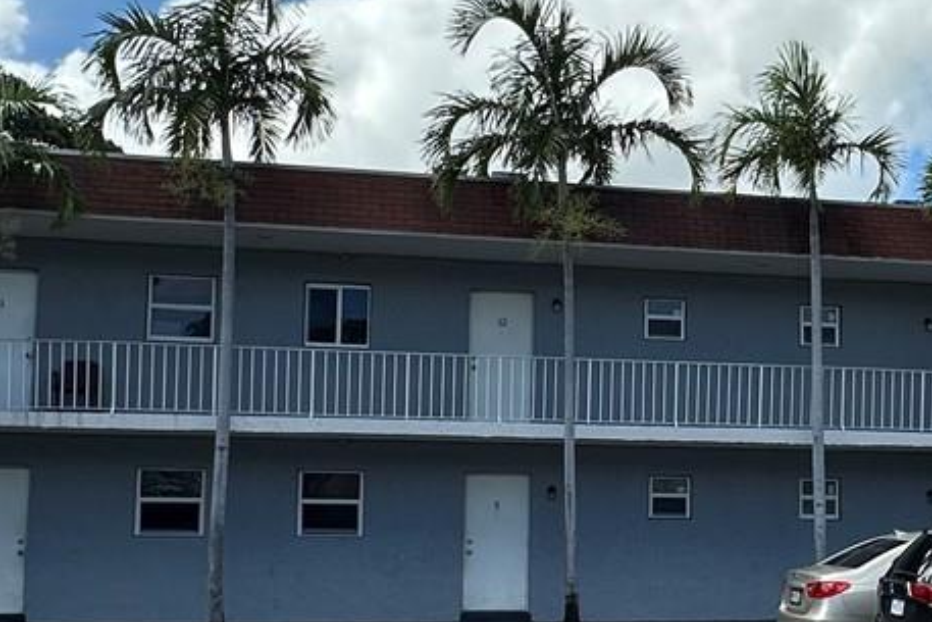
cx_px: 714
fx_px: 1321
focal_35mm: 51
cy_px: 432
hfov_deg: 37.8
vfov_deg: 26.3
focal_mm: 2.22
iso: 50
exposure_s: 1/1618
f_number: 2.2
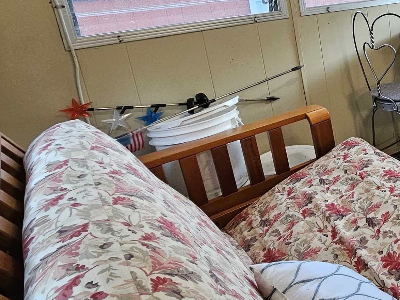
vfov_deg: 40.2
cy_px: 63
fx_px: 393
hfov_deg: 39.4
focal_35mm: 34
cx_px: 478
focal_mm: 2.2
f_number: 2.2
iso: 320
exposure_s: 1/40
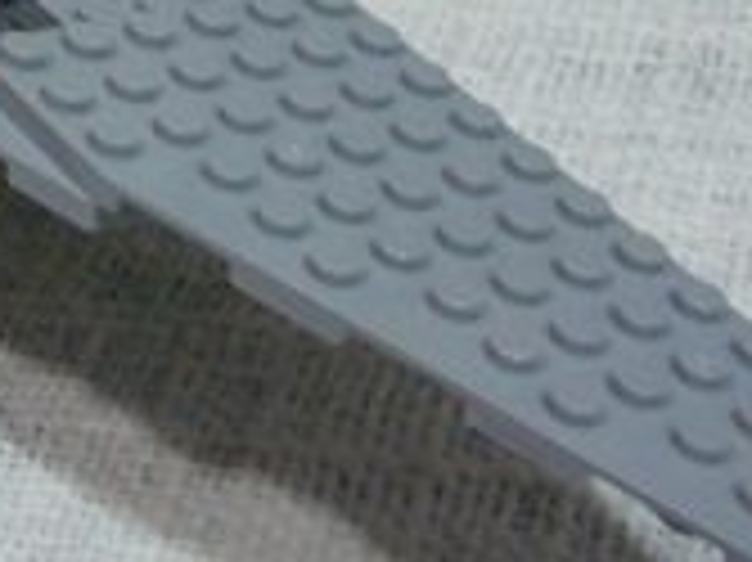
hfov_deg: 14.4
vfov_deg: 10.7
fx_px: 2909
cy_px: -220
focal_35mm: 134
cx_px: -63
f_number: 2.8
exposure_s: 1/10
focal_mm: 5.8
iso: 200
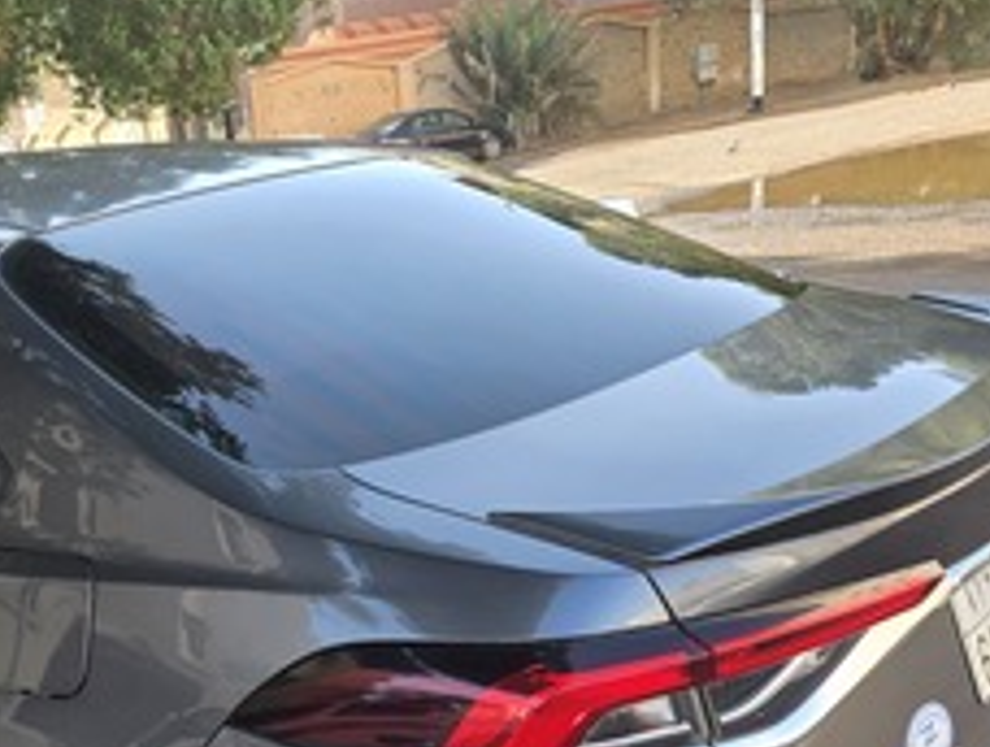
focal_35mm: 46
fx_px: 1318
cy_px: 654
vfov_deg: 30.4
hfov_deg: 38.8
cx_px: 132
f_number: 1.7
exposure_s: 1/180
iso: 25
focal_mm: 6.3
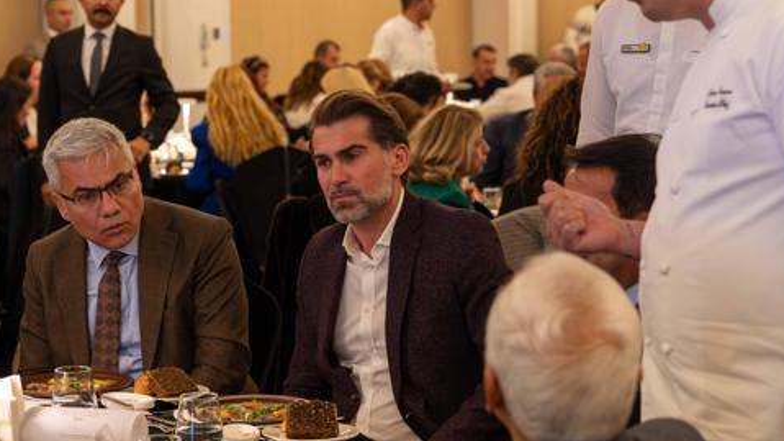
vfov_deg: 12.8
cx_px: 413
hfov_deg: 22.7
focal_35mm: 94
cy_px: 149
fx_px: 1953
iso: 12800
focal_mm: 70
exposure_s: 1/100
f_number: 4
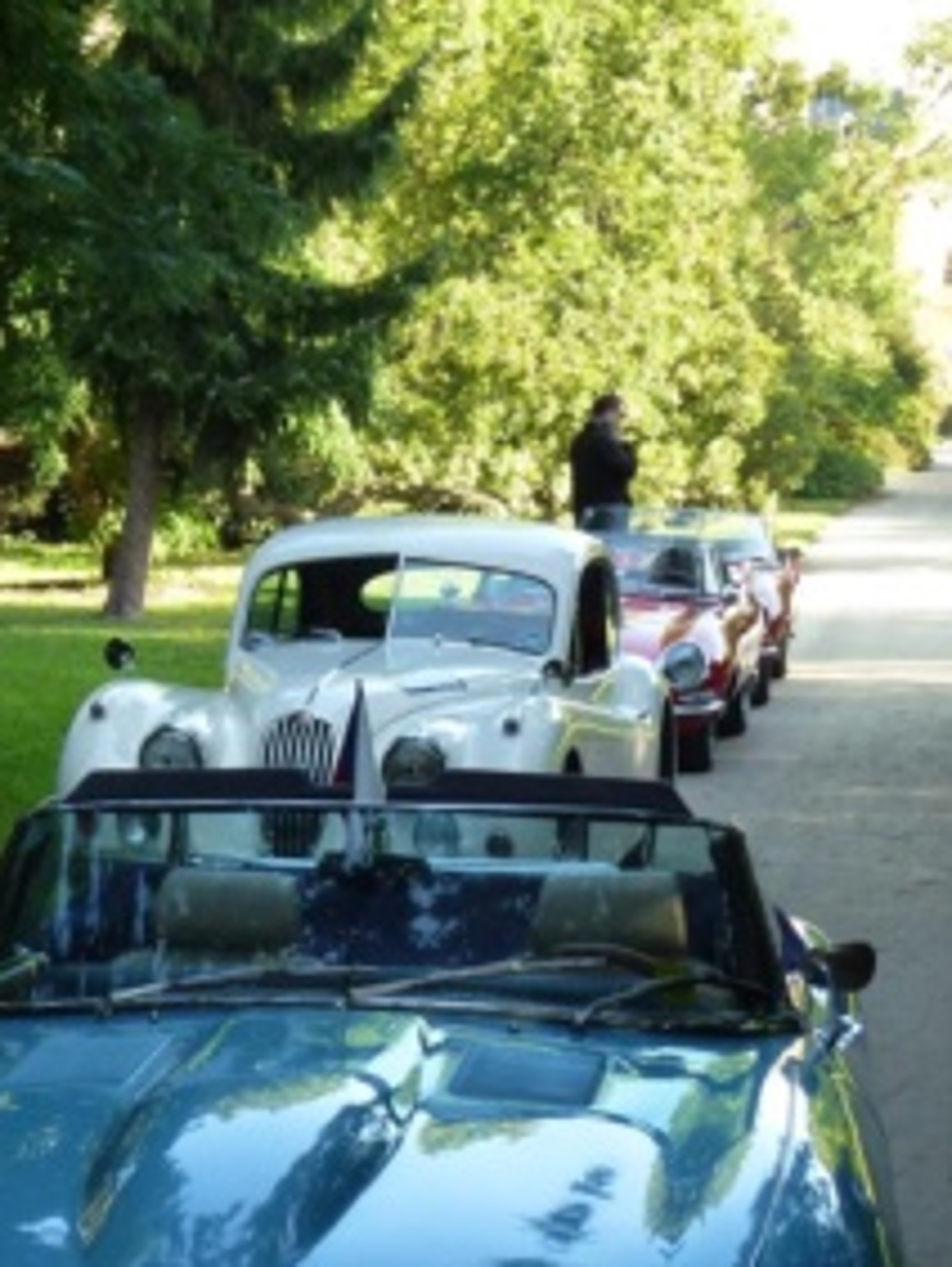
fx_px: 3954
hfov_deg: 13.7
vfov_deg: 18.1
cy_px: 966
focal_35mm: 108
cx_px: 308
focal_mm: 10.9
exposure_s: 1/80
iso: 200
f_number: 4.5
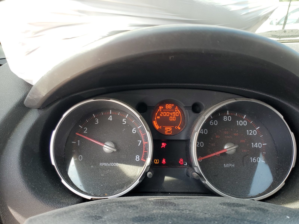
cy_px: 112
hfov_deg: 67.3
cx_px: 150
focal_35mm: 26
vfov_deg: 53.1
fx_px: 225
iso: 50
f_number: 1.5
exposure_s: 1/164
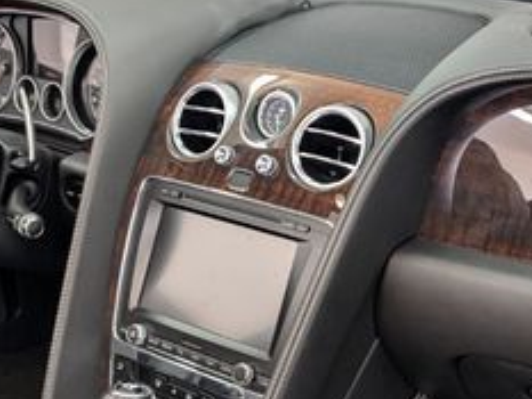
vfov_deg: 22.2
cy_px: 267
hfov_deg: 29.1
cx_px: 365
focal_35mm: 66
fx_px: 1015
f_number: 1.68
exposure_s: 1/24
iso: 62
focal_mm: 6.9
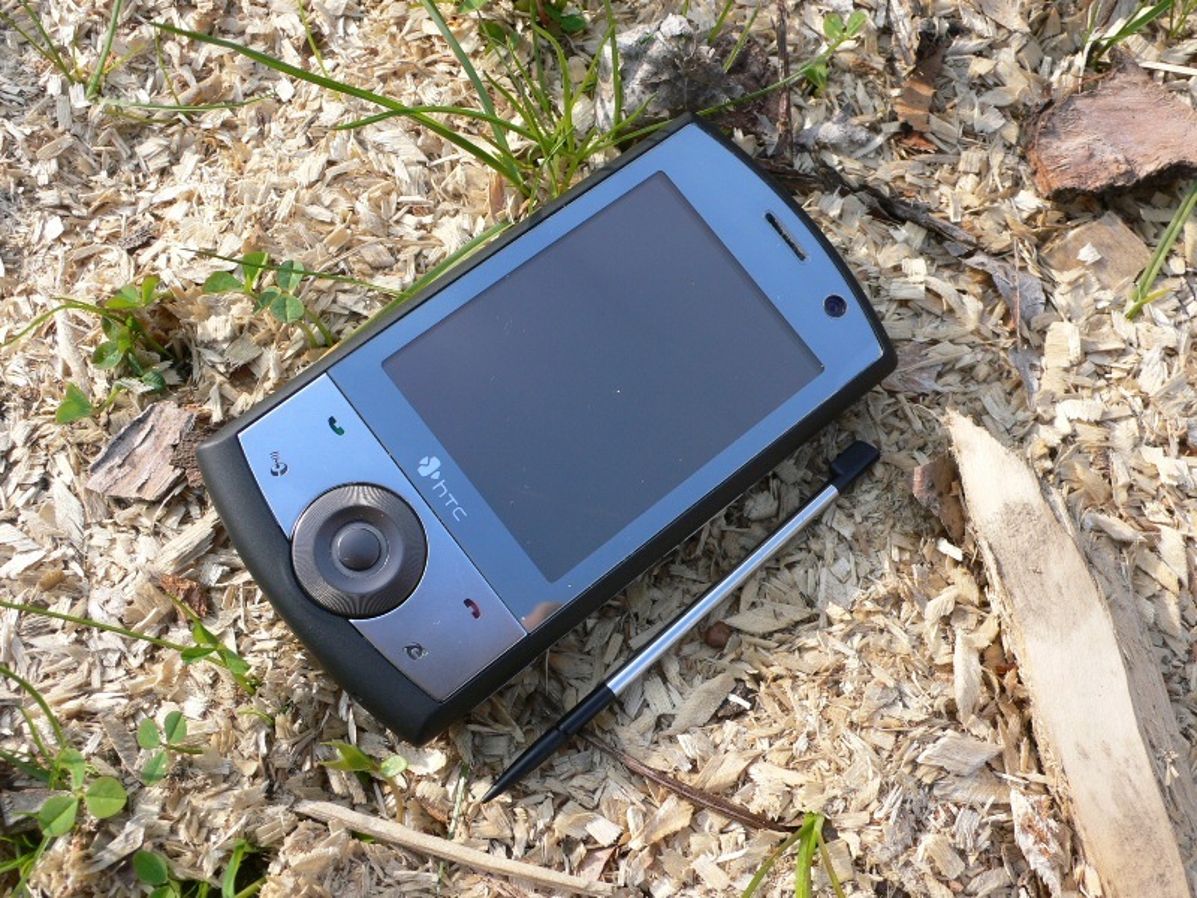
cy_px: 449
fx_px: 1176
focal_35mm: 34
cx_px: 598
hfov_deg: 54.0
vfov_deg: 41.8
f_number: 4
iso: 80
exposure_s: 1/250
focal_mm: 6.3
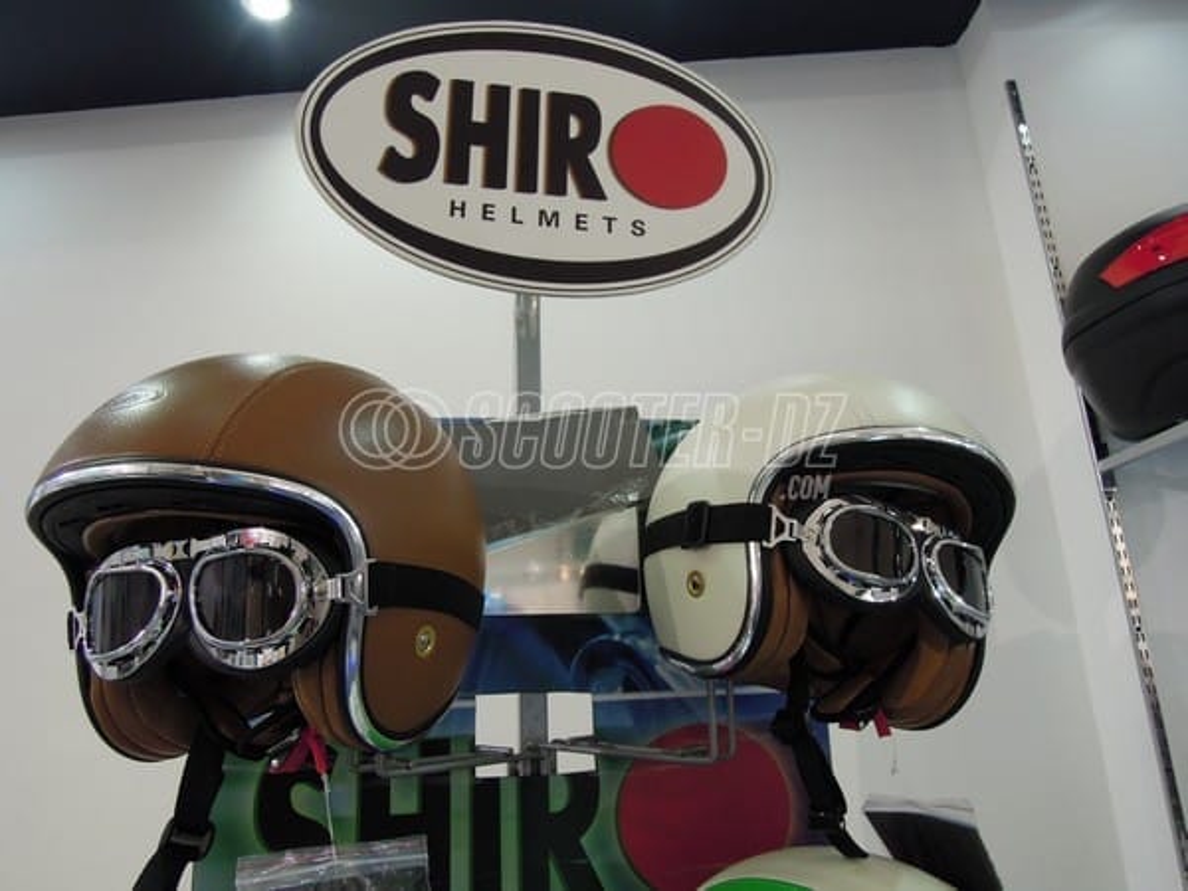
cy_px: 446
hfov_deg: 71.6
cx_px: 594
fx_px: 824
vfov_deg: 56.8
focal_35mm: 24
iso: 280
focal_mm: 4.3
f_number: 2.8
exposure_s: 1/30
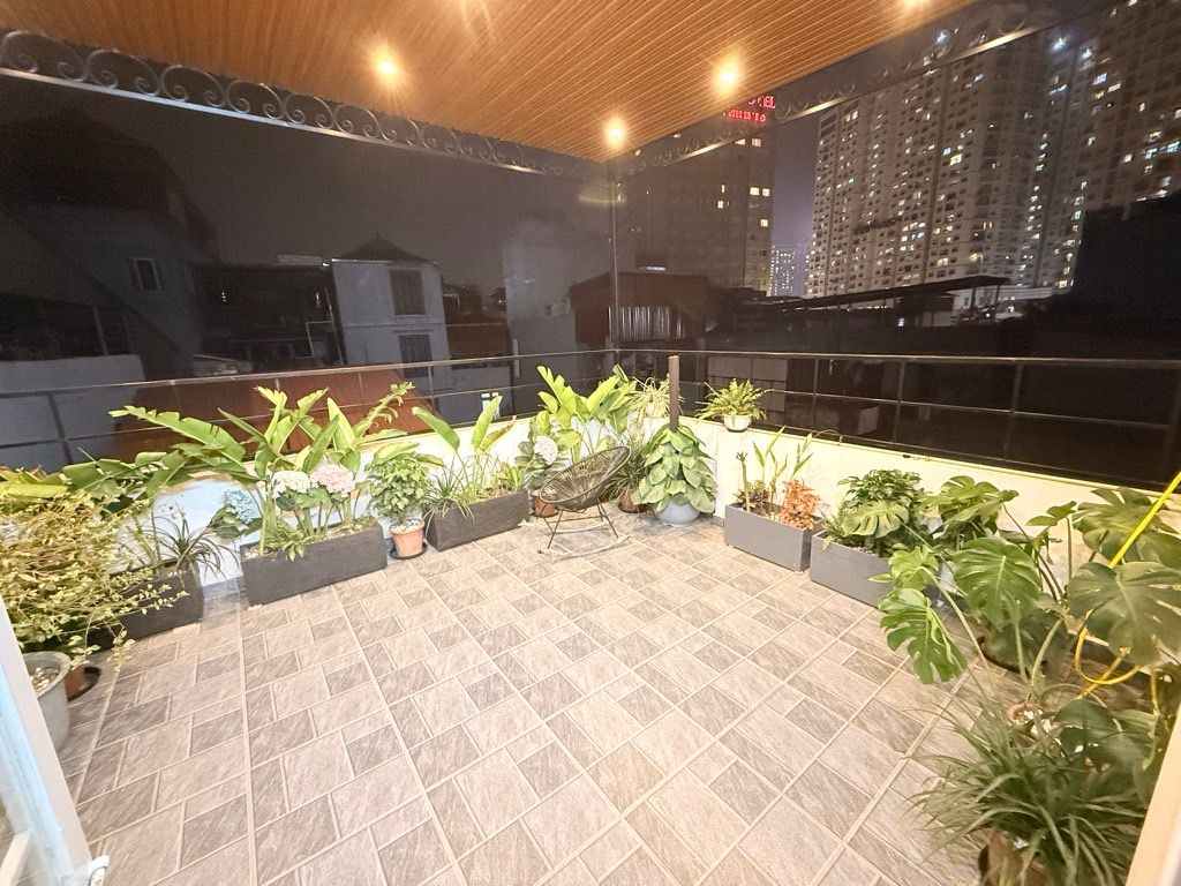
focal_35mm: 14
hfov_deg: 102.1
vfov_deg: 85.7
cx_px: 590
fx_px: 478
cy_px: 443
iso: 1000
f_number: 2.2
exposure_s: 1/50
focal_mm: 2.22
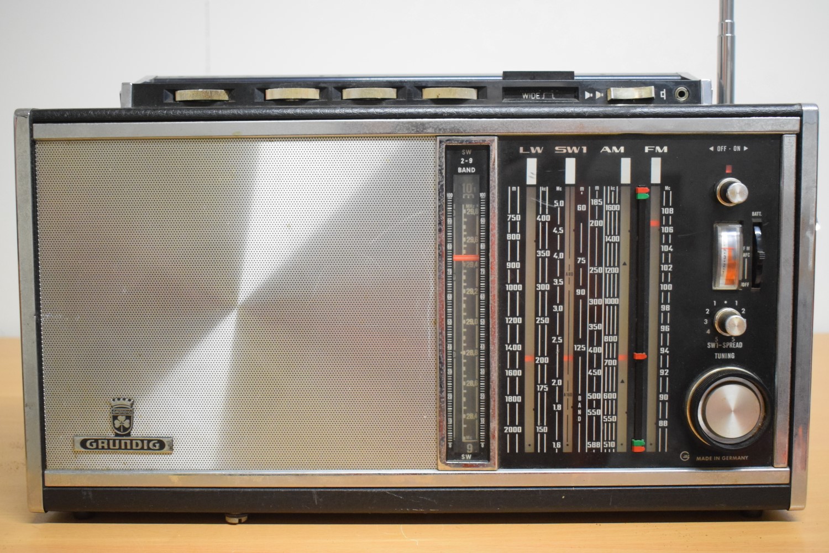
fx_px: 1002
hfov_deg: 45.0
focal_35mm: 44
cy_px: 276
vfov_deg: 30.8
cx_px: 414
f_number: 4.2
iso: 3200
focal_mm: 29
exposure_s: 1/125
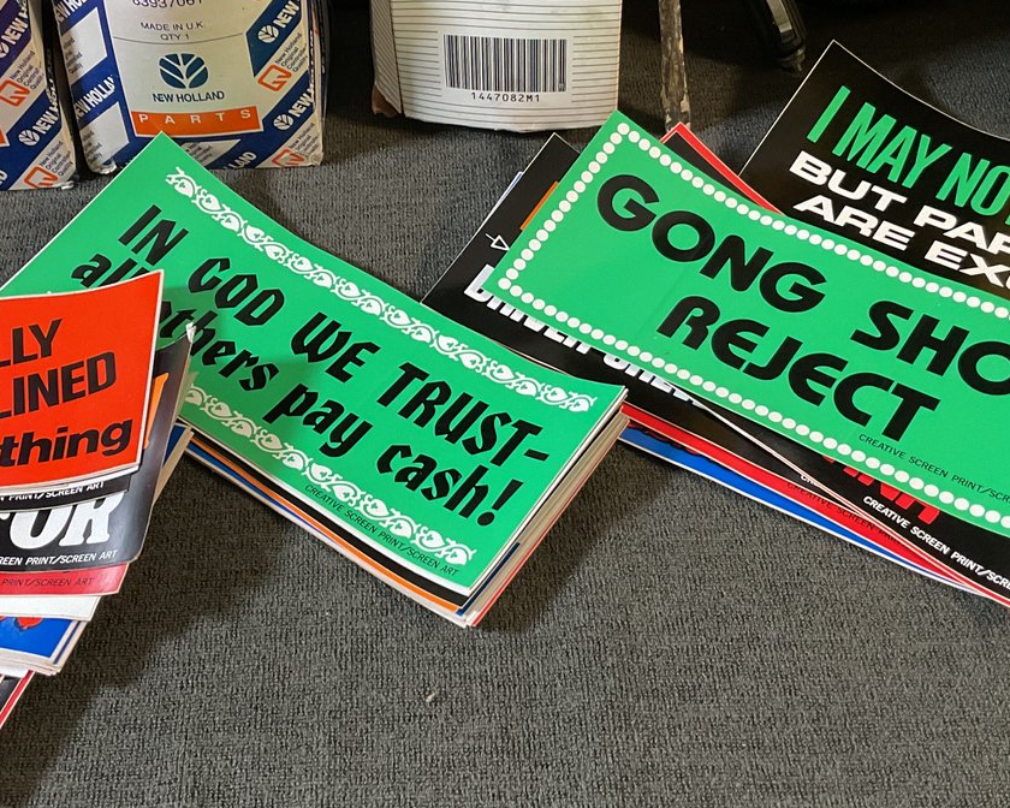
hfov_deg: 36.6
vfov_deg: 29.6
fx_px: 1524
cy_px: 343
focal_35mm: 51
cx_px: 449
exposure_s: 1/60
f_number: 1.8
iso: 160
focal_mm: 3
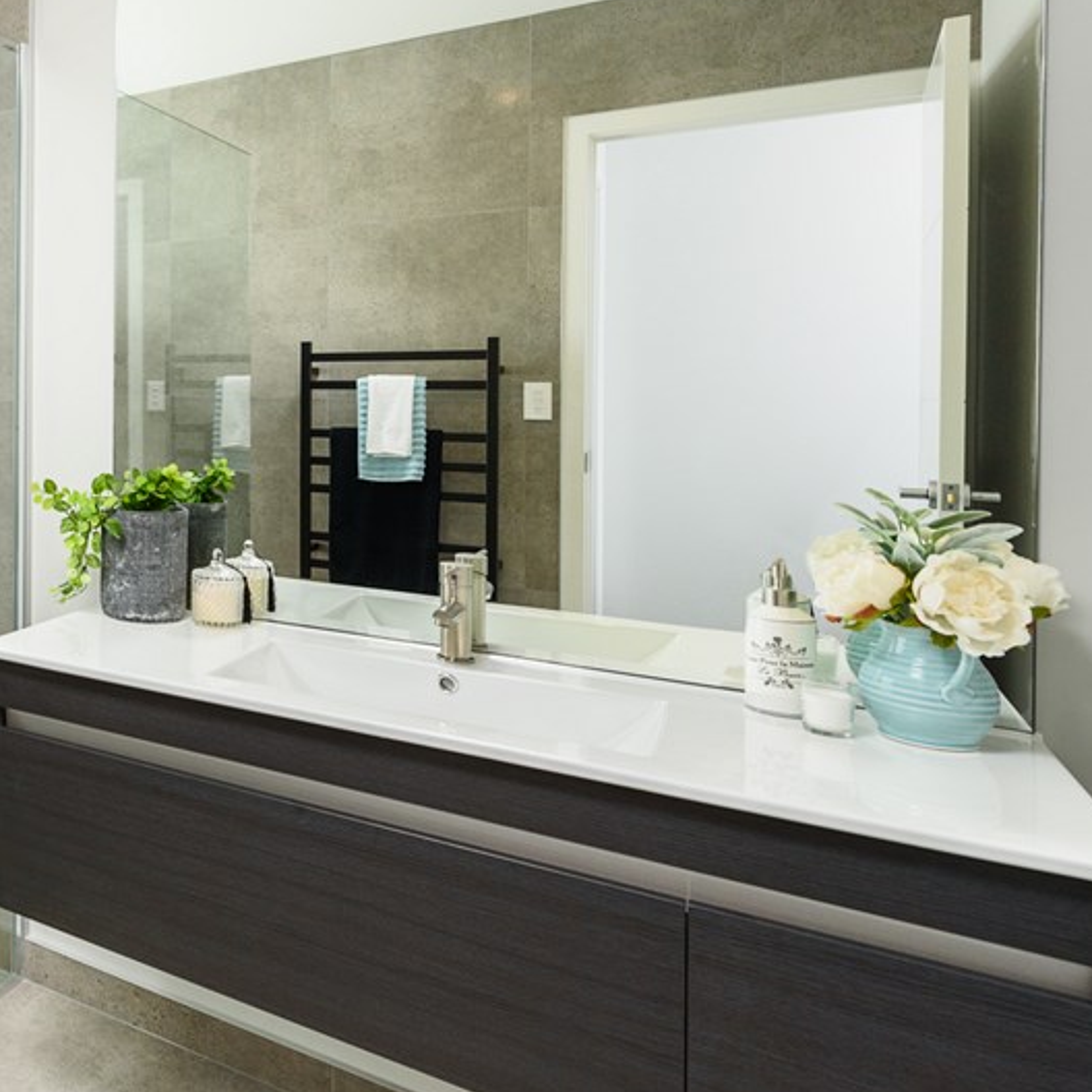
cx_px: -120
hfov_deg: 42.9
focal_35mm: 29
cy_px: 404
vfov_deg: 54.9
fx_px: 1035
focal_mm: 15
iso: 400
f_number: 6.3
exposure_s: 1/125
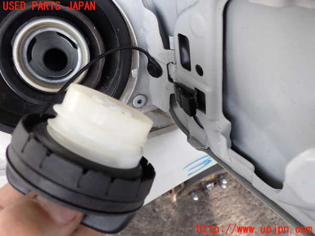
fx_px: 273
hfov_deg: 60.0
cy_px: 118
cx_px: 158
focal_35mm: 30
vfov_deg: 46.8
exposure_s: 1/100
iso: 100
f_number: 3.2
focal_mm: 5.4
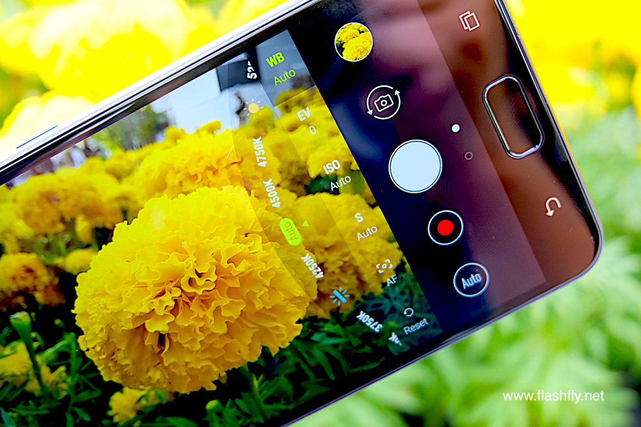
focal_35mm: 40
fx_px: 712
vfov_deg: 33.4
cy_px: 214
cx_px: 320
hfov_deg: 48.5
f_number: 4.5
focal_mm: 26.9
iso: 500
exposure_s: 1/60
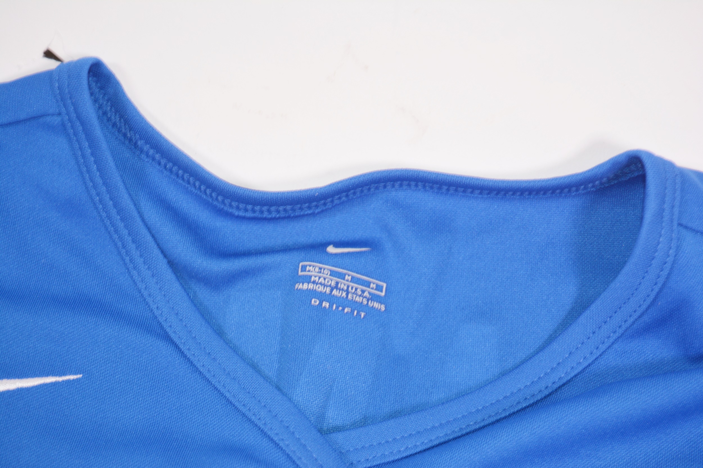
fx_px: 1611
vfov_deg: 16.6
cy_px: 234
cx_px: 352
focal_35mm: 82
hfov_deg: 24.6
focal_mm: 55
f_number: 5.6
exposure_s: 1/100
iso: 400
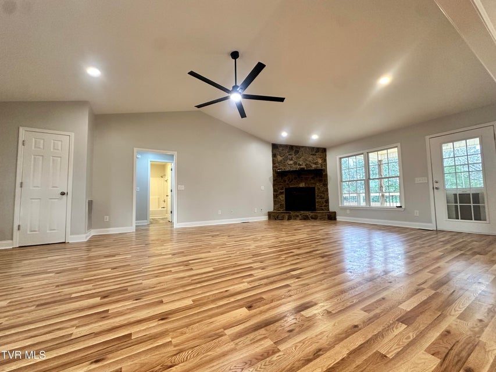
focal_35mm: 14
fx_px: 201
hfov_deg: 102.1
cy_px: 186
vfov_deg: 85.7
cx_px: 248
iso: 250
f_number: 2.2
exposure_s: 1/120
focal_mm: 2.22
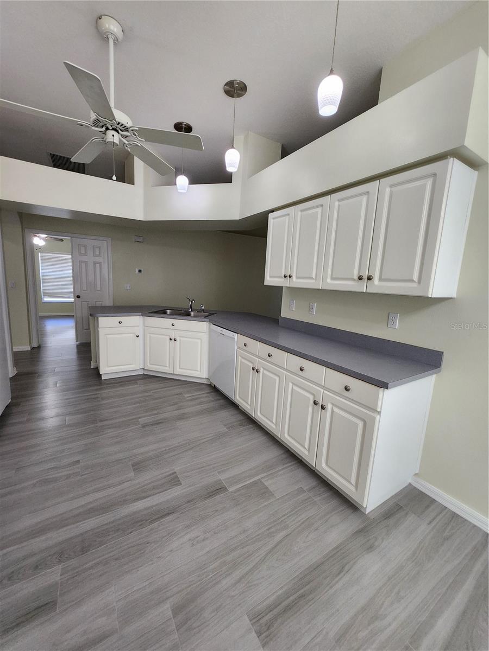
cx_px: 244
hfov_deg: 89.9
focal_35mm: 13
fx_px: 245
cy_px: 326
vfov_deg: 106.2
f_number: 2.2
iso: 160
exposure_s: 1/60
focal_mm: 1.74
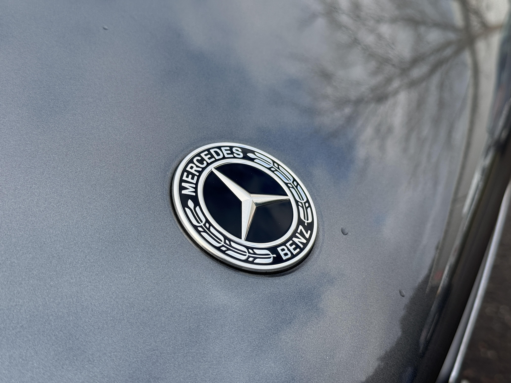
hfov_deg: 39.7
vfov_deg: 30.3
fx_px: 709
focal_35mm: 48
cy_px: 192
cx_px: 256
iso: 64
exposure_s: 1/1608
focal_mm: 6.76
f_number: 1.78
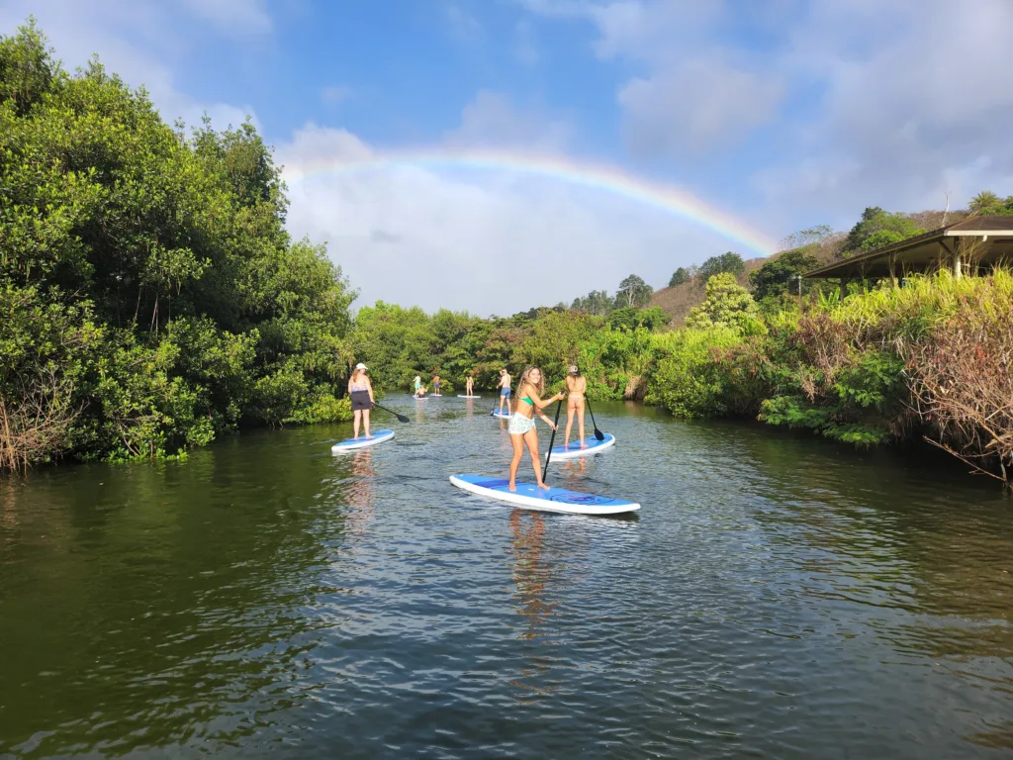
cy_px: 380
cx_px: 506
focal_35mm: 23
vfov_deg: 58.9
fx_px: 673
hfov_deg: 73.9
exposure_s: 1/880
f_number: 1.8
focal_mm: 5.4
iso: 20
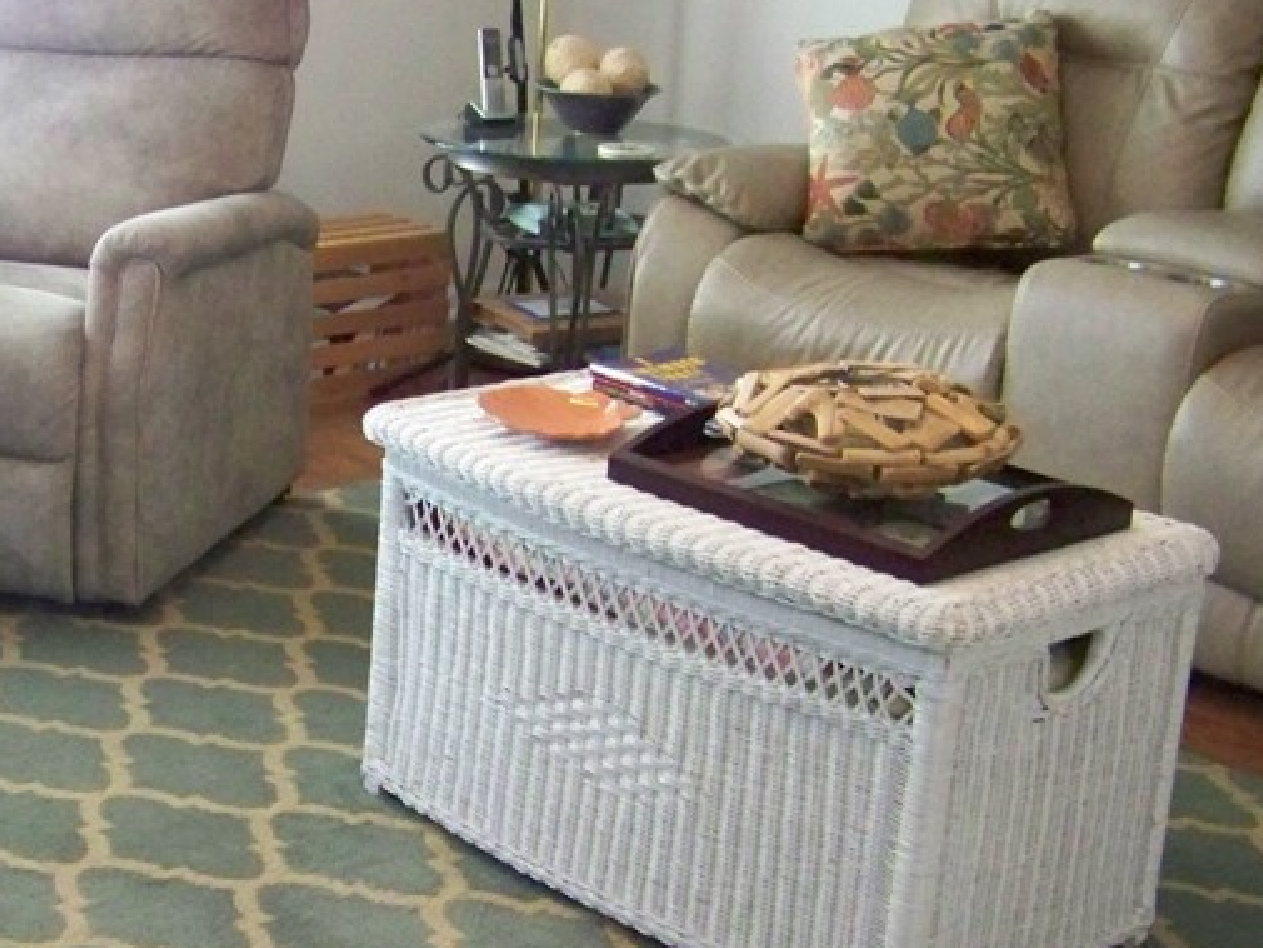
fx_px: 2664
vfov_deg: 20.1
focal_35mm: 73
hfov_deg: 25.6
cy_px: 583
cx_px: 73
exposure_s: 1/30
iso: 500
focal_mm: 5.85
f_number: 2.8
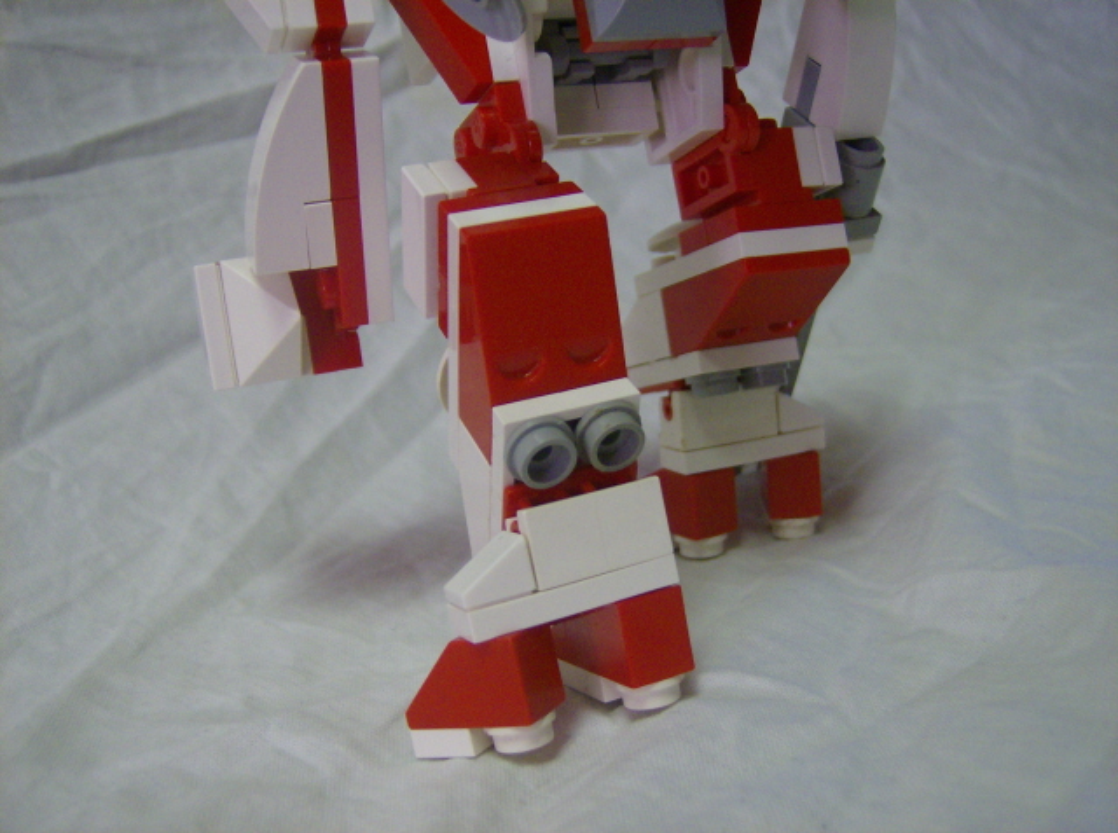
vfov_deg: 39.5
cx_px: 559
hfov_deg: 51.5
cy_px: 416
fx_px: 1160
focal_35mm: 36
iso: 200
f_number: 2.8
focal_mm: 6
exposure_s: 1/47.1
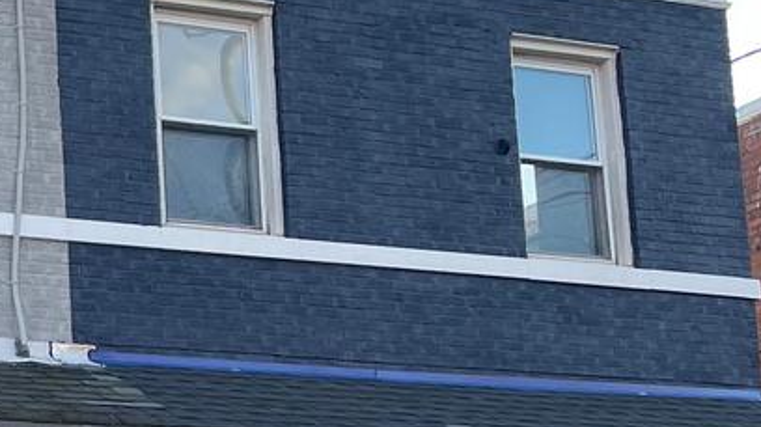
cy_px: 628
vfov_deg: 11.6
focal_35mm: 100
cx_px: -282
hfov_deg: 19.4
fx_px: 2017
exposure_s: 1/267
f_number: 1.6
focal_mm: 4.2
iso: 32
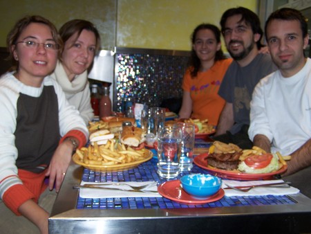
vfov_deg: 37.8
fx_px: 342
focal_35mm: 38
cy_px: 117
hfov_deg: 49.0
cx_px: 156
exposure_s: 1/60
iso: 80
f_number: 2.8
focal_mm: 6.3
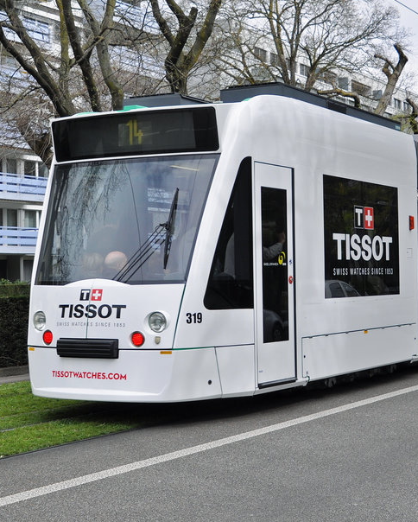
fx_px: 1035
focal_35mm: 67
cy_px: 205
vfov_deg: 28.2
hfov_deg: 22.7
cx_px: 303
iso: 200
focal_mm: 24
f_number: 5.6
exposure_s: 1/1000
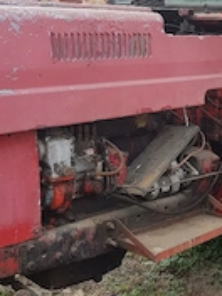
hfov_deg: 24.1
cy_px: 146
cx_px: 200
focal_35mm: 59
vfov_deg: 32.7
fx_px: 505
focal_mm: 4.2
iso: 40
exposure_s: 1/312
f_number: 1.7
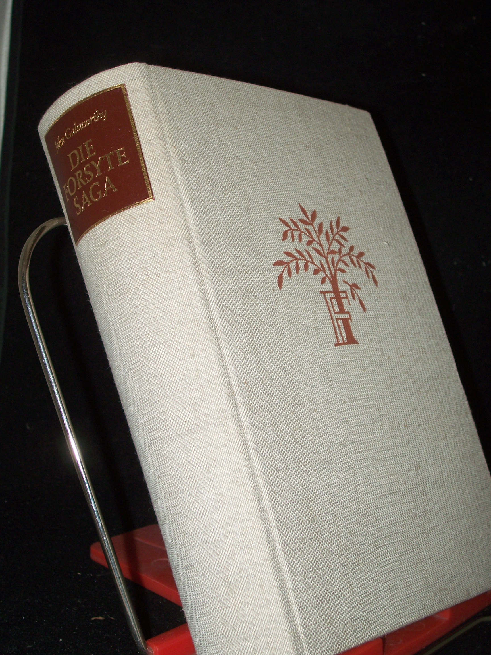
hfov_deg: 27.5
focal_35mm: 53
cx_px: 246
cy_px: 328
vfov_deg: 36.2
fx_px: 1002
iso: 80
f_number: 3.2
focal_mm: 8.7
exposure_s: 1/80
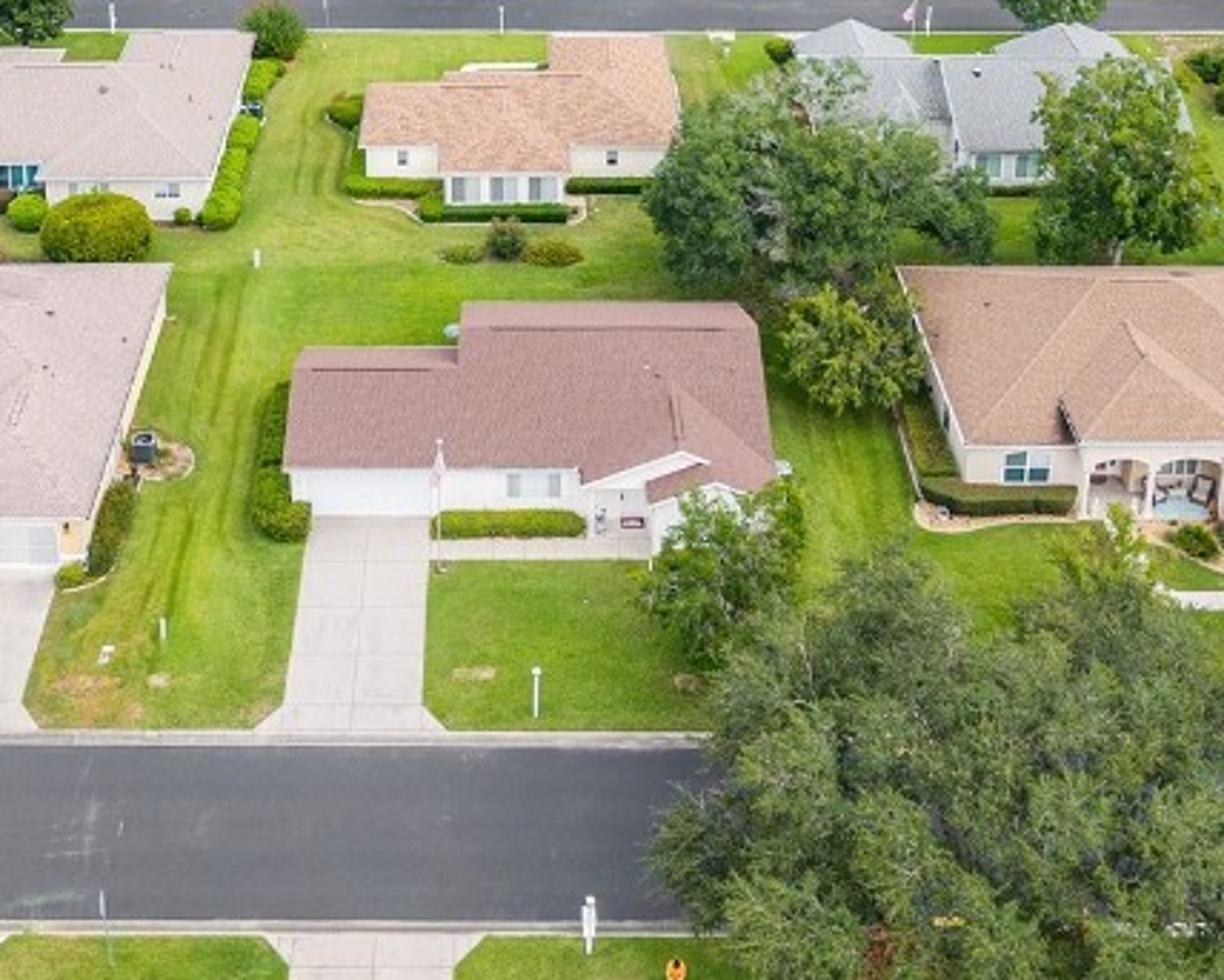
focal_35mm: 56
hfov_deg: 33.5
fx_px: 2030
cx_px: 529
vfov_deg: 25.3
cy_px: -91
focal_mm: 8.67
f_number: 1.8
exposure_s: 1/2000
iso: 170
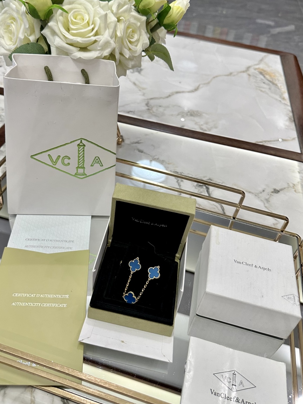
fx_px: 350
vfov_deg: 59.6
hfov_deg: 46.6
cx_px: 128
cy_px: 168
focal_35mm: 30
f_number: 1.78
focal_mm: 6.86
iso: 200
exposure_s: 1/100
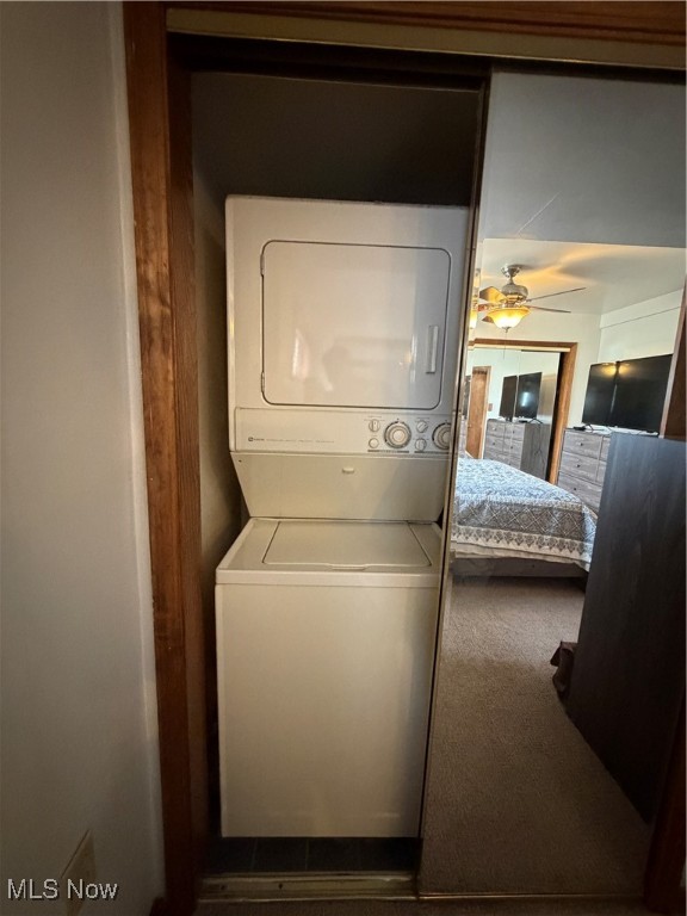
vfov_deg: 102.1
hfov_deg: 85.7
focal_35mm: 14
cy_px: 458
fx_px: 370
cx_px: 344
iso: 1000
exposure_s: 1/40
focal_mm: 2.22
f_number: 2.2
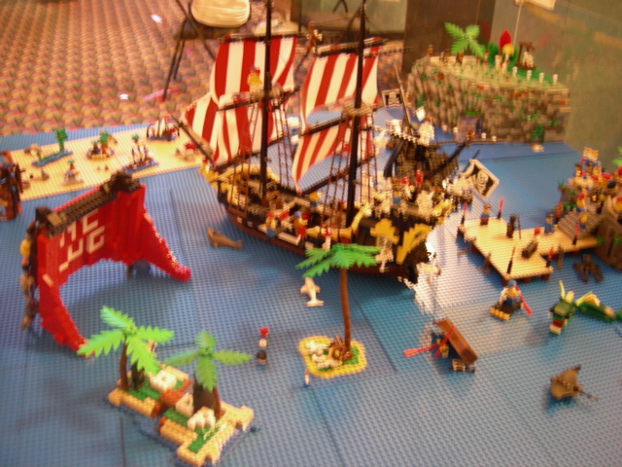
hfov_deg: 51.4
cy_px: 234
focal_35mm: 36
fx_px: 647
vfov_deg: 39.7
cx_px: 311
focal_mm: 7.5
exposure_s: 1.06
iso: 200
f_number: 2.7
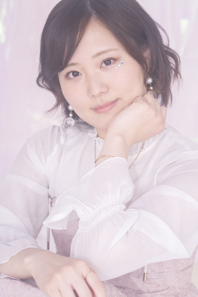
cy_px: 161
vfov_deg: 16.4
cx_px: 119
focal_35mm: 125
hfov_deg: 11.0
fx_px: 1031
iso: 250
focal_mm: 100
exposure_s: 1/125
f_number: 6.3
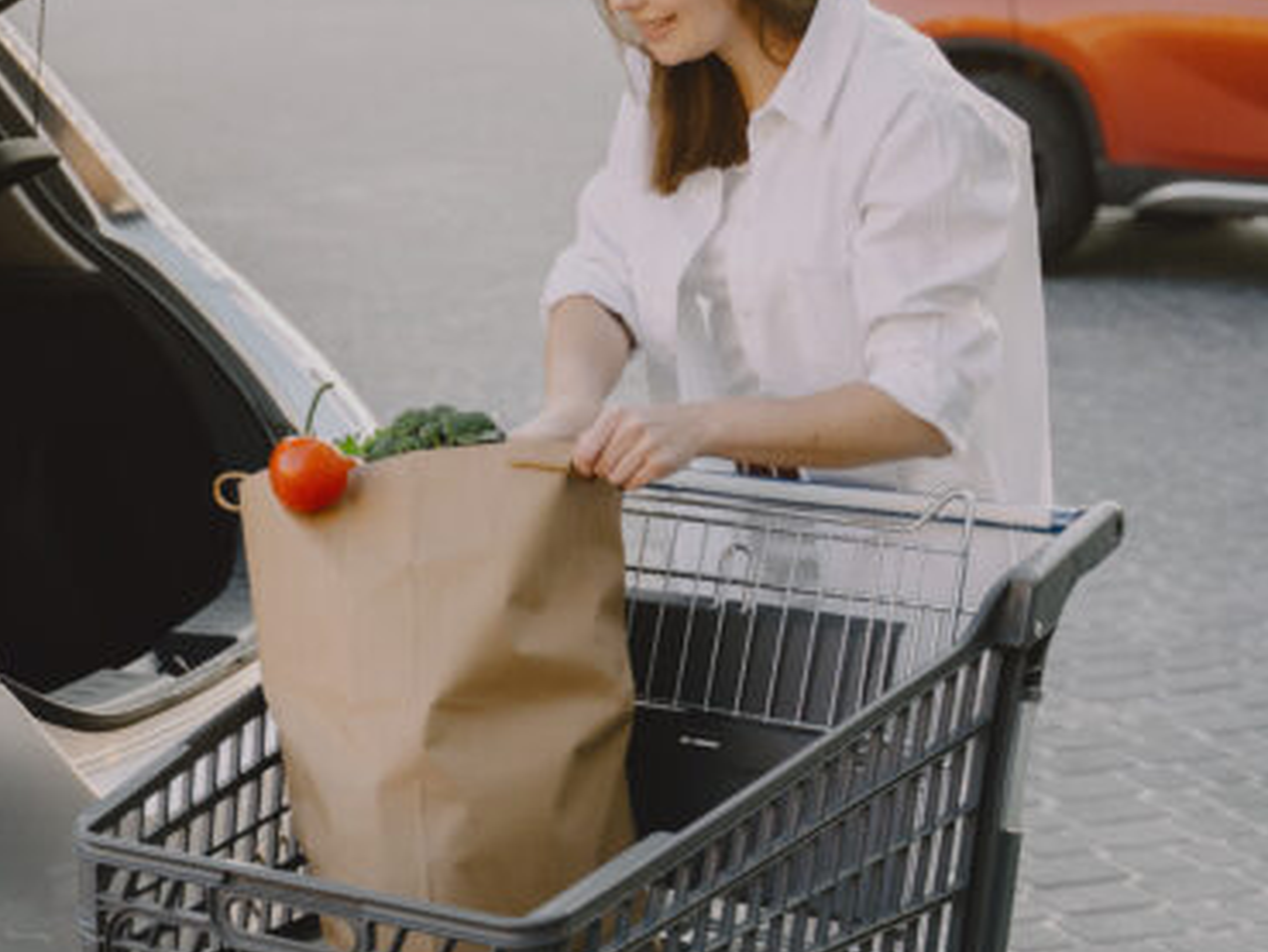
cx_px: 17
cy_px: 450
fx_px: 3371
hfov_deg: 20.6
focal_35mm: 92
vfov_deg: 16.1
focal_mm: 46
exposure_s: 1/640
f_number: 2.8
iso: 400
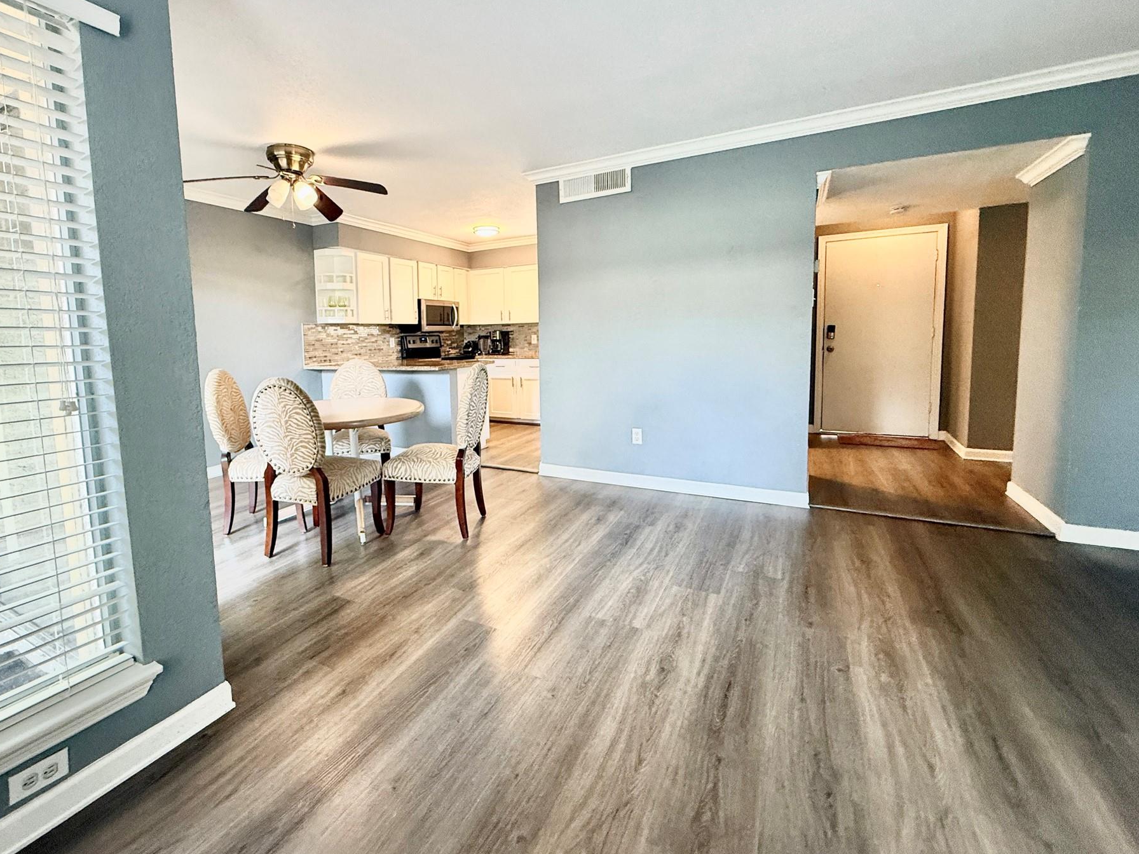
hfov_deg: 94.2
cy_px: 381
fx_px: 526
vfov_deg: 77.9
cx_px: 511
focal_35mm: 16
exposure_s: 1/60
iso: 320
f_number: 2.2
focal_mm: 2.22
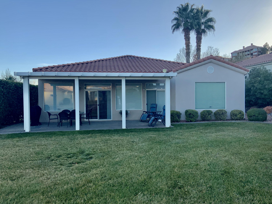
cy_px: 102
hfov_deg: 61.7
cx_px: 136
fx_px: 228
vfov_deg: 48.2
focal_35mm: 29
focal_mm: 3
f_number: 1.8
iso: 16
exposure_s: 1/770
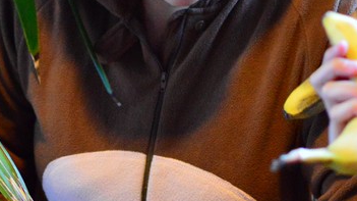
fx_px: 1519
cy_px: -32
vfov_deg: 7.5
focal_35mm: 161
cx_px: 173
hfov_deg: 13.4
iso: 3200
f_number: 1.8
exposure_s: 1/320
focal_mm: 35
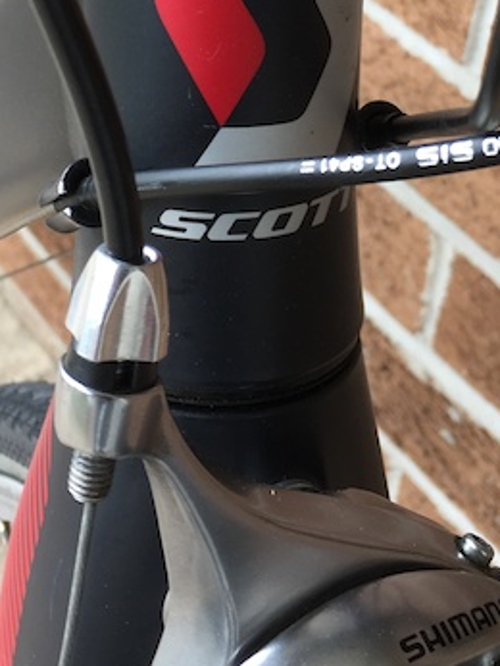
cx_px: 229
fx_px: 1289
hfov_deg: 22.0
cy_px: 17
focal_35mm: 67
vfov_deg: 27.5
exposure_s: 1/60
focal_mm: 4.15
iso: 32
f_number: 2.2
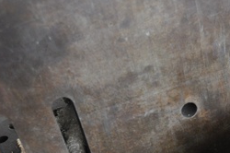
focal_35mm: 78
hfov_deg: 23.1
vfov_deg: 16.4
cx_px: 300
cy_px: 206
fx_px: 498
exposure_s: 1/60
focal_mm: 18
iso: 800
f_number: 4
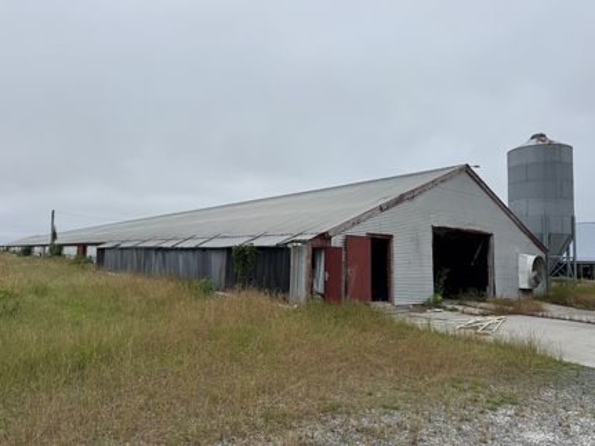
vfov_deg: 56.8
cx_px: 298
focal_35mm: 24
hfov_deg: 71.6
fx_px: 412
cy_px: 223
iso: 80
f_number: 1.78
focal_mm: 6.76
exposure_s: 1/5814
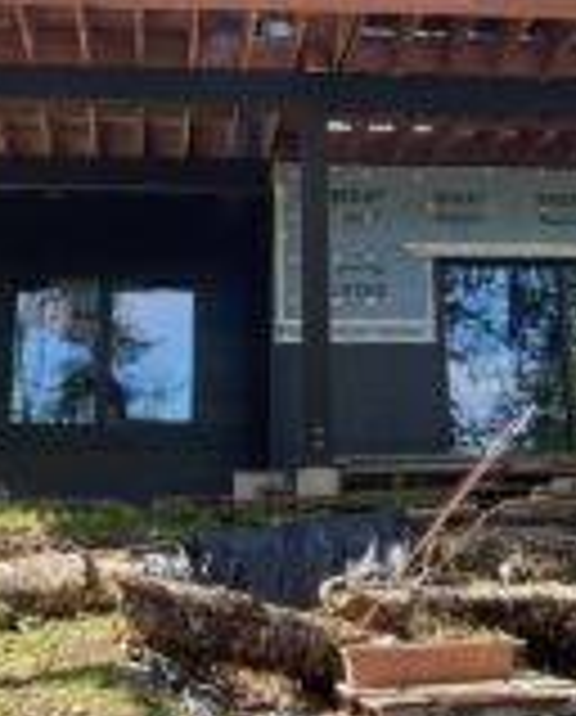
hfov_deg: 21.6
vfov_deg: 25.9
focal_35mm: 71
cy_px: 86
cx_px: 360
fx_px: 1507
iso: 16
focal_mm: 3
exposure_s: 1/222
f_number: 1.8
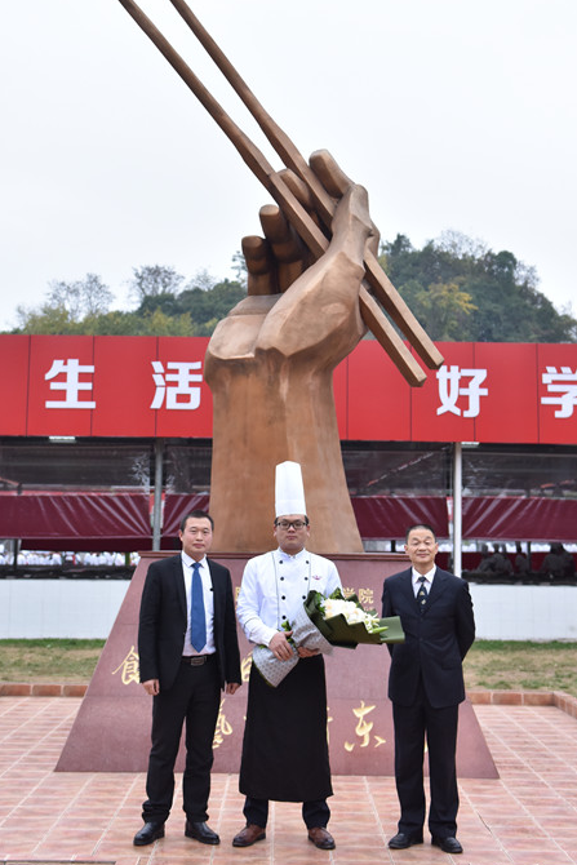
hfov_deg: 23.0
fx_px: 1418
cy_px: 326
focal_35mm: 59
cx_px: 261
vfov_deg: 33.8
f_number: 3.2
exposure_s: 1/160
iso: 800
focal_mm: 44
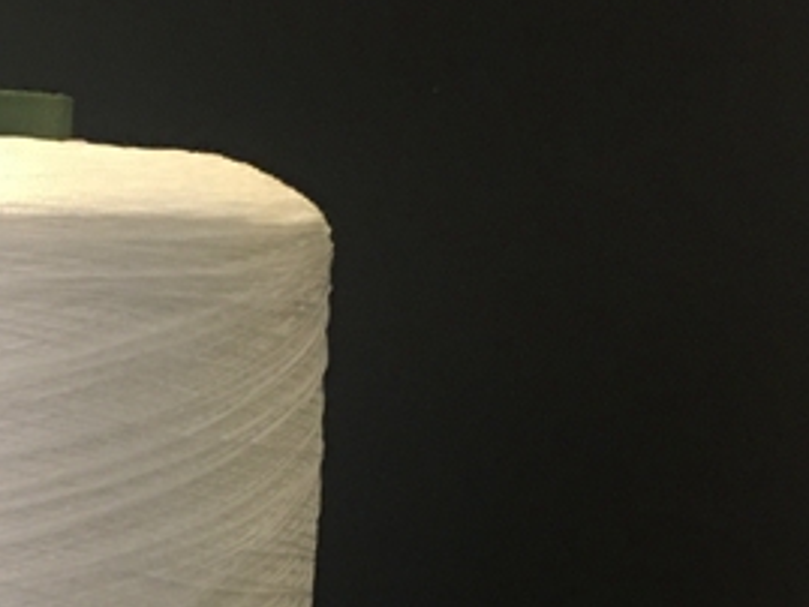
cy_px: 517
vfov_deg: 15.9
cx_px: -140
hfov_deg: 20.1
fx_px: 2151
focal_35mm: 92
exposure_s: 1/10
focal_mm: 4.15
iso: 100
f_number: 2.2
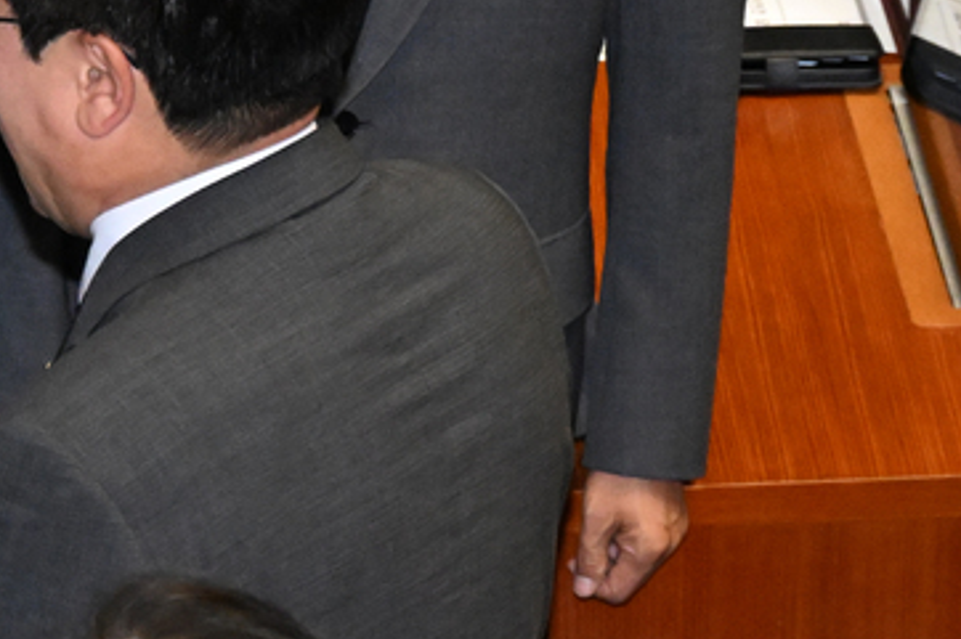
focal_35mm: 425
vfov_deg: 3.2
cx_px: -178
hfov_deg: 4.8
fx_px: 11339
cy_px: 41
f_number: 7.1
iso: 8000
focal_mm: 110
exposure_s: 1/320
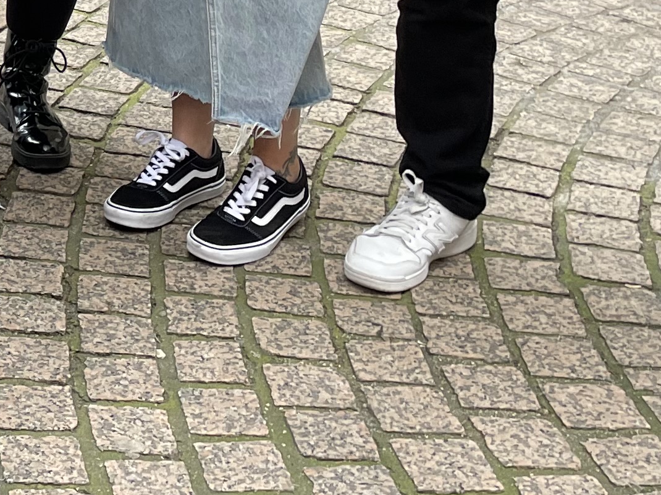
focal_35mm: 98
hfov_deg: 18.0
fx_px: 1871
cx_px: -316
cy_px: -259
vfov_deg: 14.1
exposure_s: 1/121
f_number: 1.6
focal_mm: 4.2
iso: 80
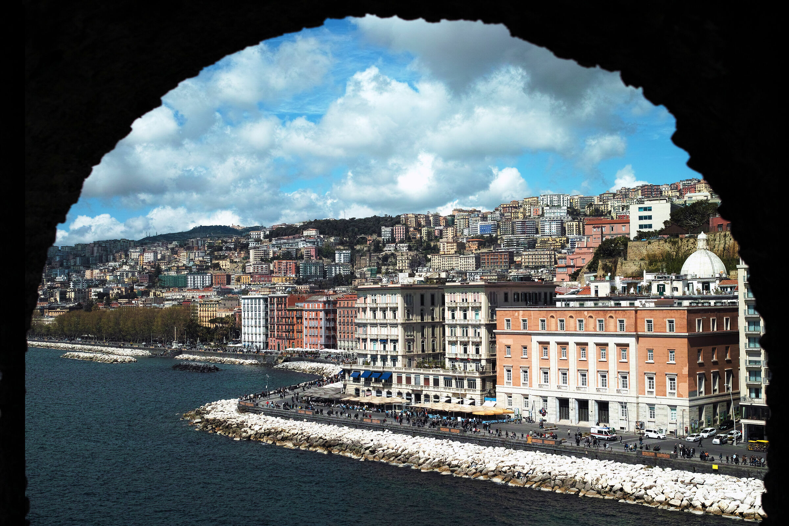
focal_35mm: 45
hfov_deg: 43.6
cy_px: 263
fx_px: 986
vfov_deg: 29.9
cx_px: 394
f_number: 5.6
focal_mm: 30
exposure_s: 1/2000
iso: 200
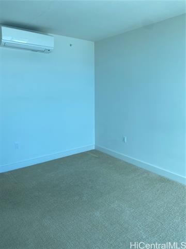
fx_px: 186
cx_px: 93
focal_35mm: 26
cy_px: 124
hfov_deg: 53.1
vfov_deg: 67.3
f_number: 1.8
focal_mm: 4.25
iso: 64
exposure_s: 1/120
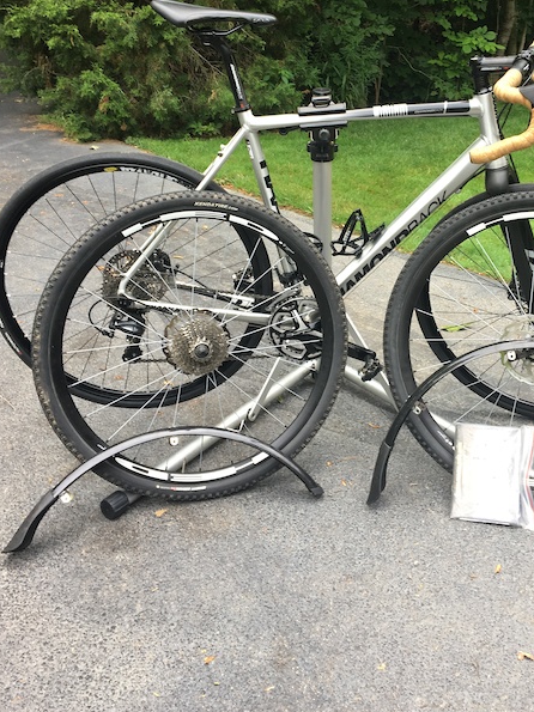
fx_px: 802
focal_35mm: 39
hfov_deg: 36.6
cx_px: 332
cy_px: 258
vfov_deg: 47.4
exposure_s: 1/60
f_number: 2.2
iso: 25
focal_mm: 4.15
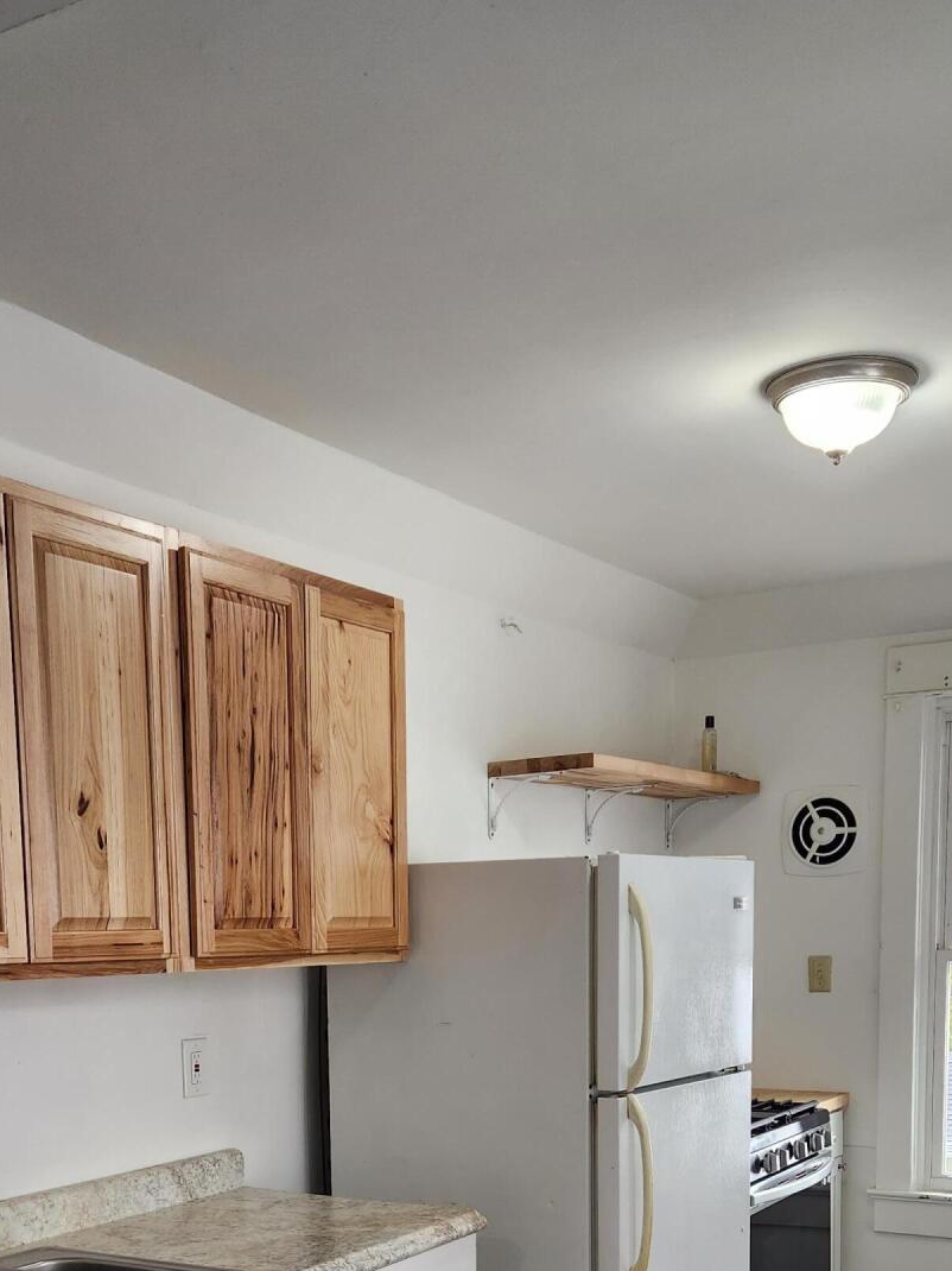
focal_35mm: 43
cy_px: 1140
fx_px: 1577
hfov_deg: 33.6
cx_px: 427
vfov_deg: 40.6
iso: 160
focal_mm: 5.4
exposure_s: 1/180
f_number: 1.8
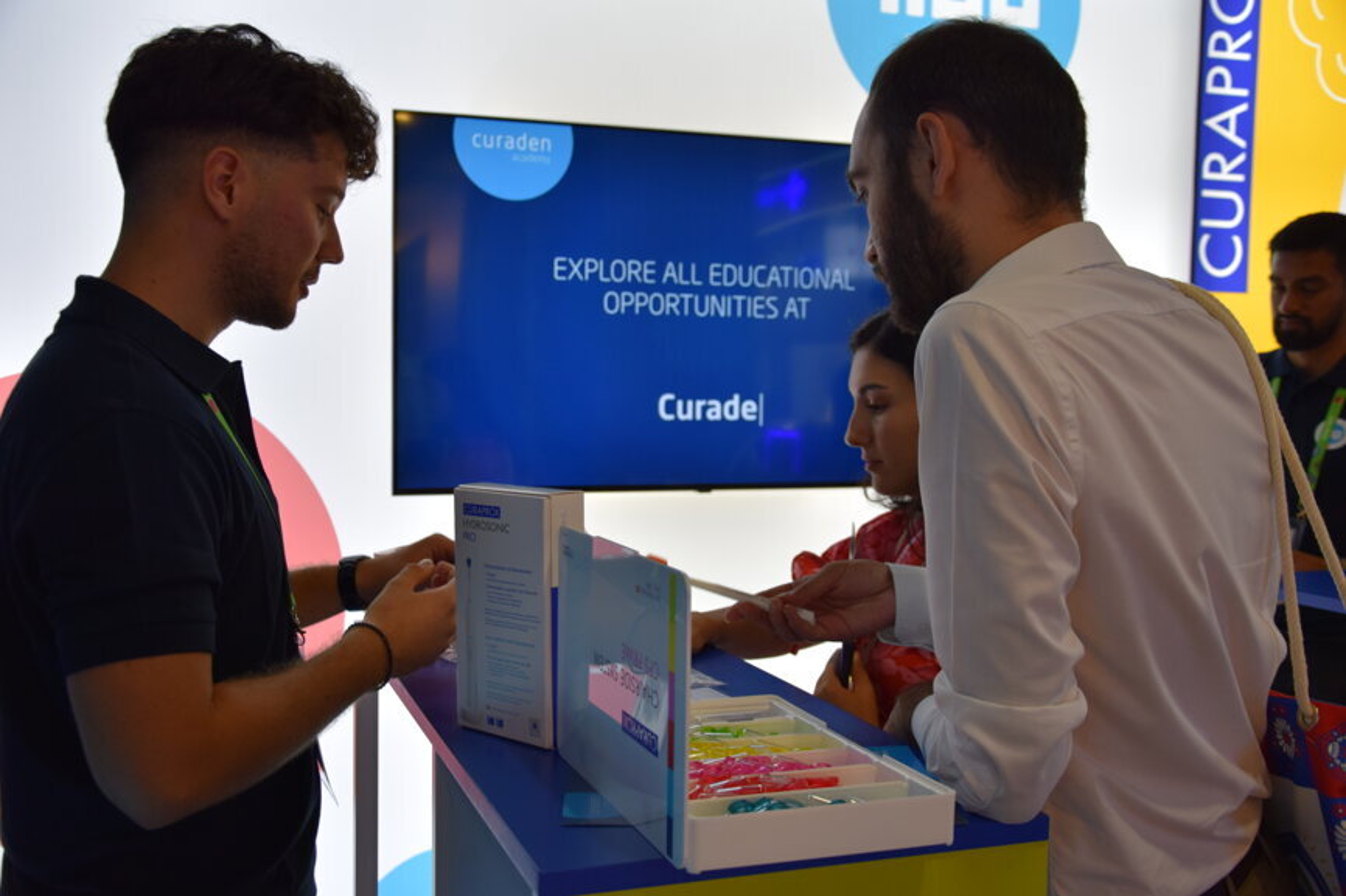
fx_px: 1402
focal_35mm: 38
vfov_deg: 35.5
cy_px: 448
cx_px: 673
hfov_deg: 51.3
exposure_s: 1/80
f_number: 4.5
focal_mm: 25
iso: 400
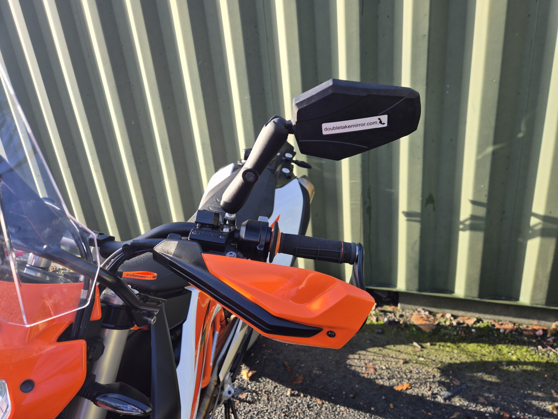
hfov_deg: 73.9
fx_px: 371
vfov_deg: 58.9
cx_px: 279
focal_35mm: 23
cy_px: 210
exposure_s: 1/190
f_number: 1.8
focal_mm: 5.4
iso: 25
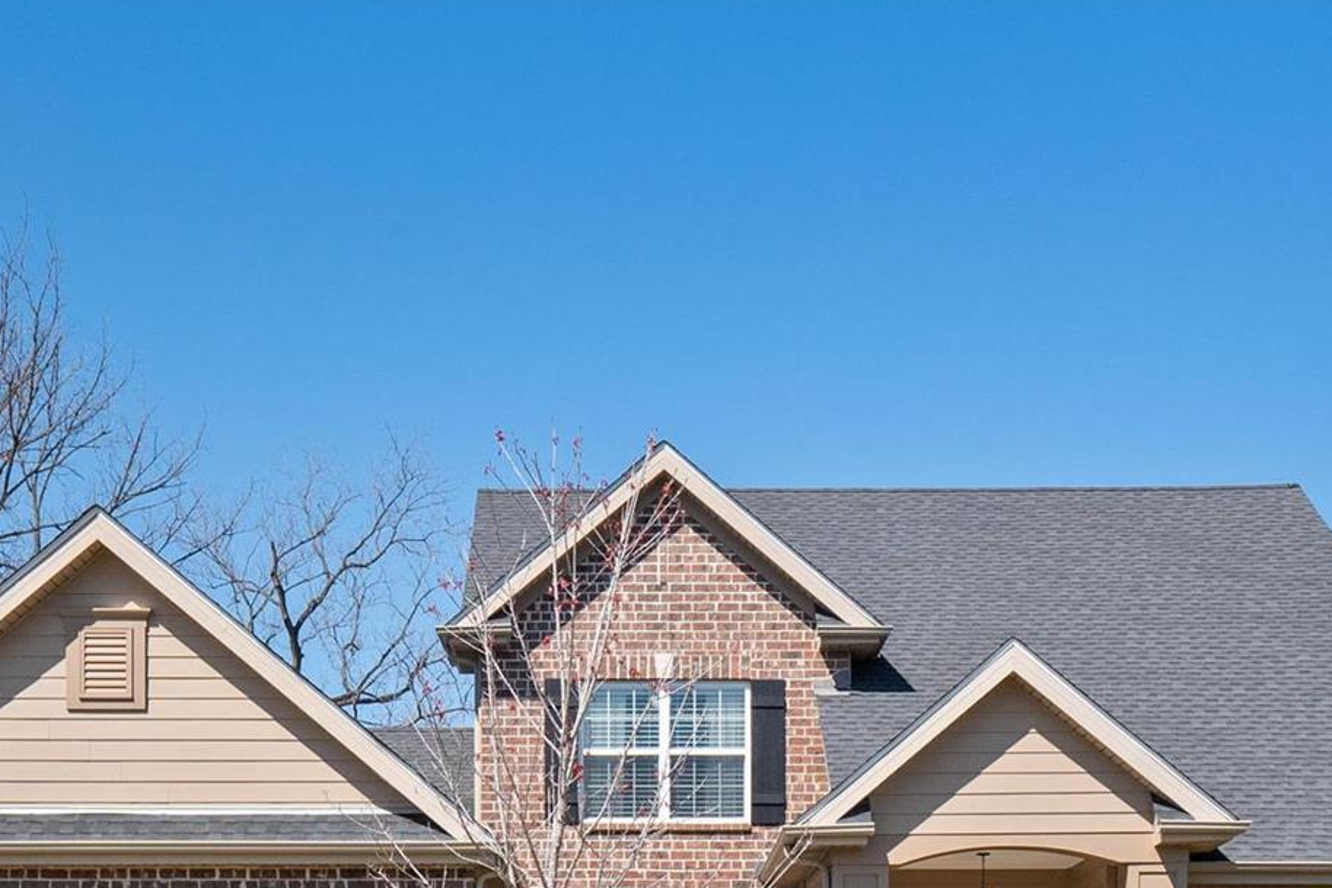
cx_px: 608
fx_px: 2330
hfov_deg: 31.9
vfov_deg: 21.2
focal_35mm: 63
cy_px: 760
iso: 400
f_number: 8
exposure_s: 1/1000
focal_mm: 18
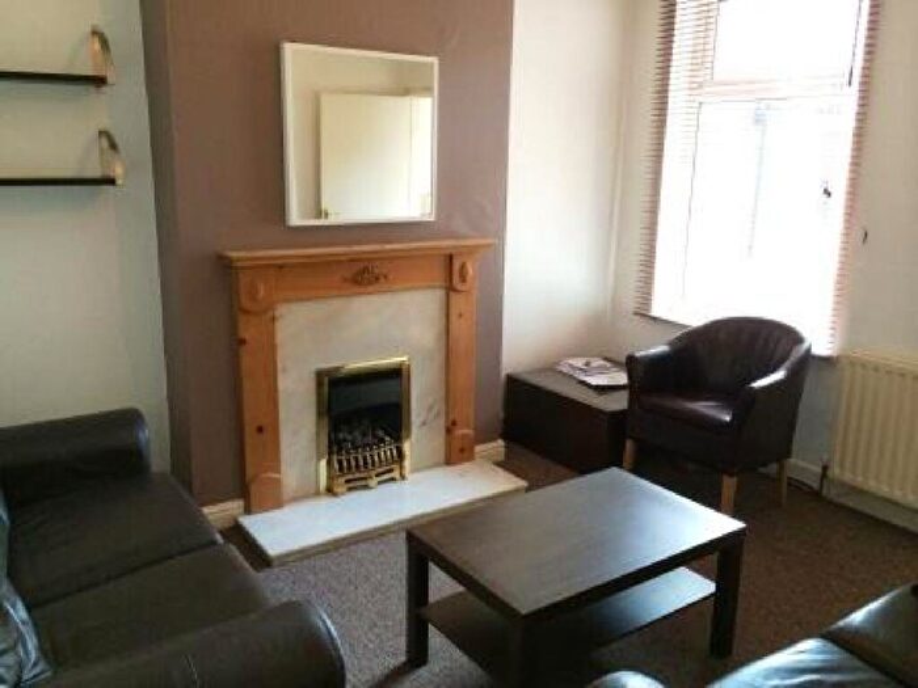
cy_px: 344
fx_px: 796
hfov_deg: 60.0
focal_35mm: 30
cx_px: 459
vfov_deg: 46.8
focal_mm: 4.12
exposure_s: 1/30
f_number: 2.2
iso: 250
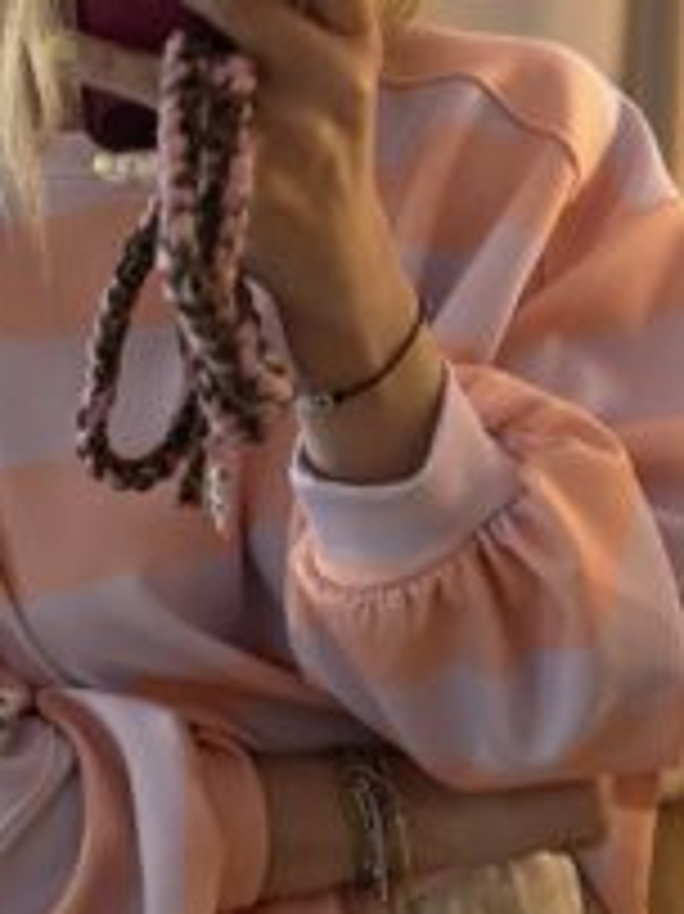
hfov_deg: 23.0
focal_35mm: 63
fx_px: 1662
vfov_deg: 30.7
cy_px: 480
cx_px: 148
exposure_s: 1/50
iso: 800
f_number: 1.78
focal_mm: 6.76
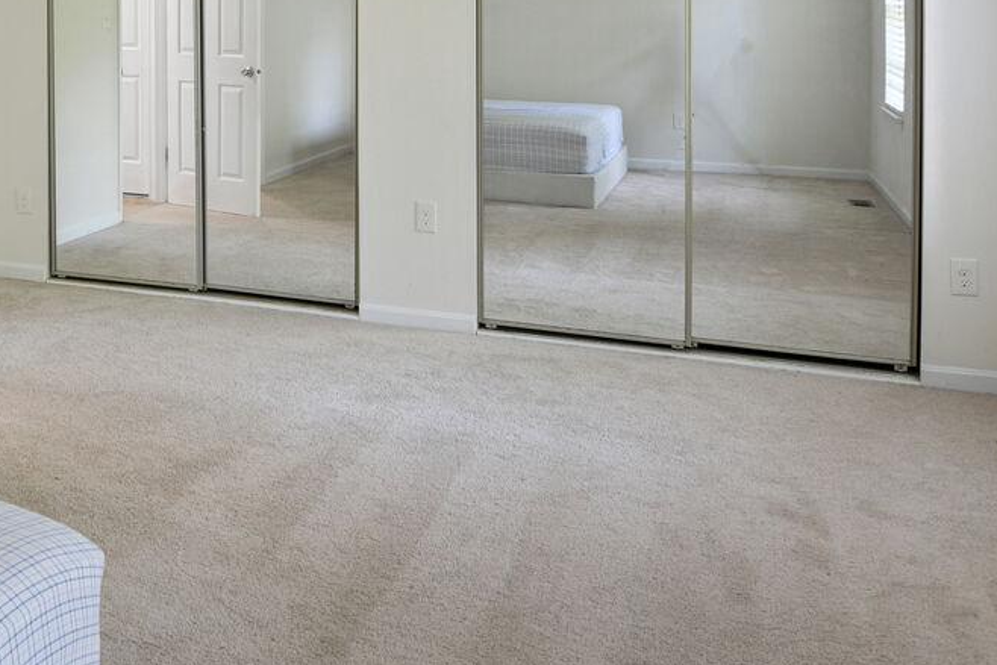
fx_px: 1163
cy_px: 29
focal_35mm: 42
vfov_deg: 30.1
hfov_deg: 42.4
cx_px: 89
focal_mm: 16
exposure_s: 1/6
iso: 200
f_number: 8
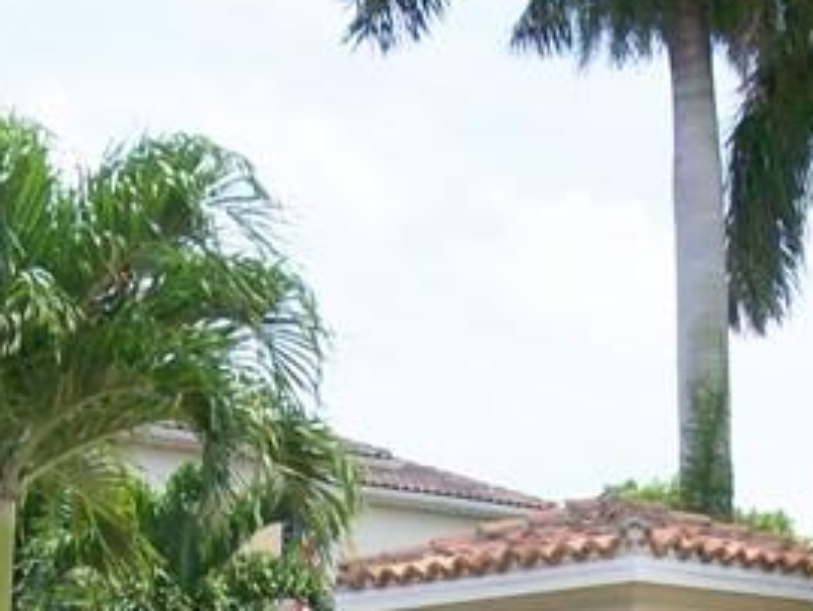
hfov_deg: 14.3
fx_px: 3219
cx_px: 178
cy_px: 876
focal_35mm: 137
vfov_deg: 10.5
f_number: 4.8
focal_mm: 6
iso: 80
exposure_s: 1/507
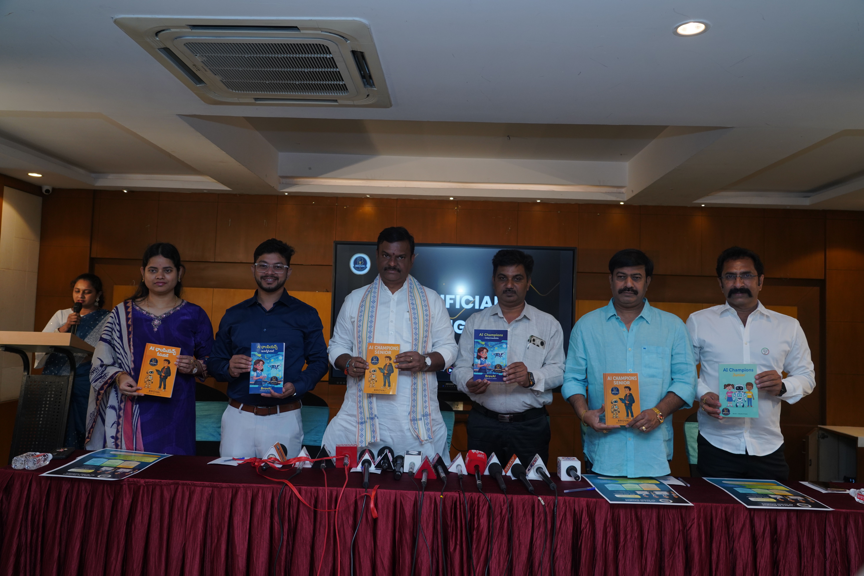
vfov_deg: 47.9
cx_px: 432
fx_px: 648
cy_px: 288
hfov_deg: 67.4
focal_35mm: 27
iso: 800
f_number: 5.6
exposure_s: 1/200
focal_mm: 27
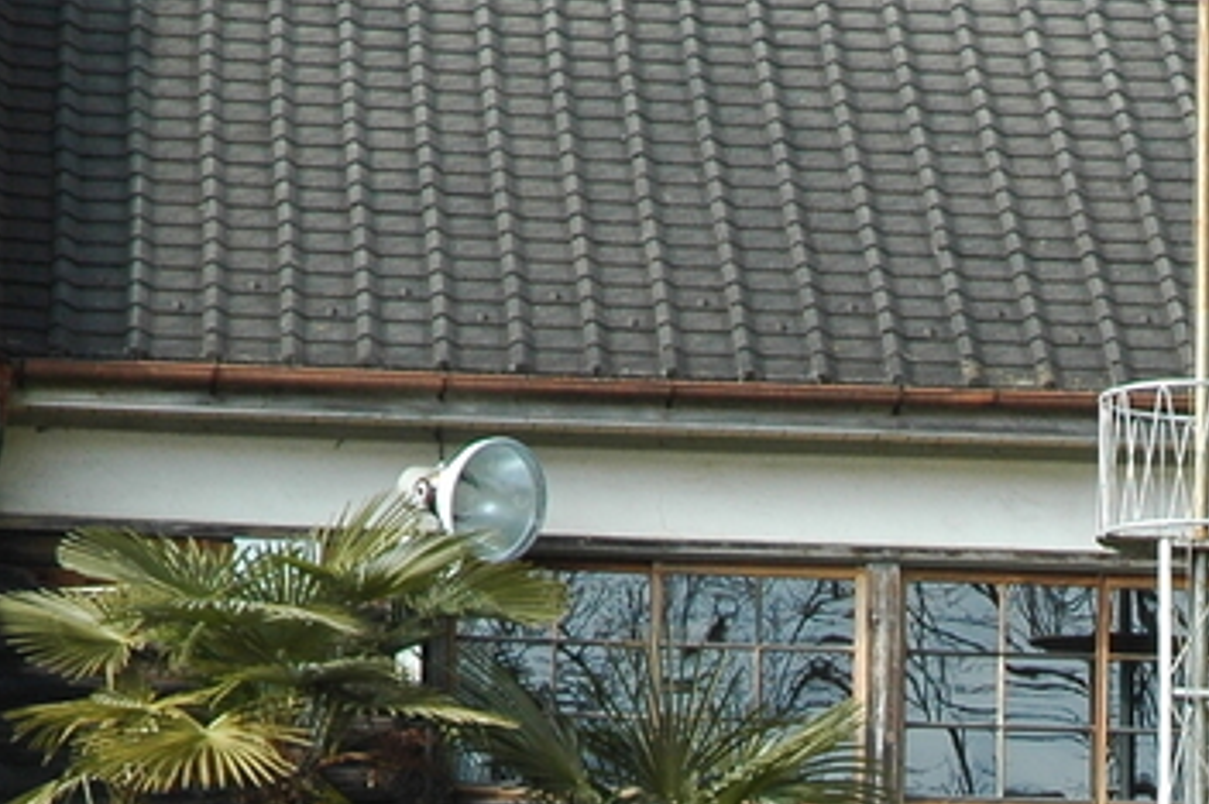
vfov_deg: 4.3
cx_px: 1422
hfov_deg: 6.5
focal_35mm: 317
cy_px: 1264
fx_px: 10636
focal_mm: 62
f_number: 9
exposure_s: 1/160
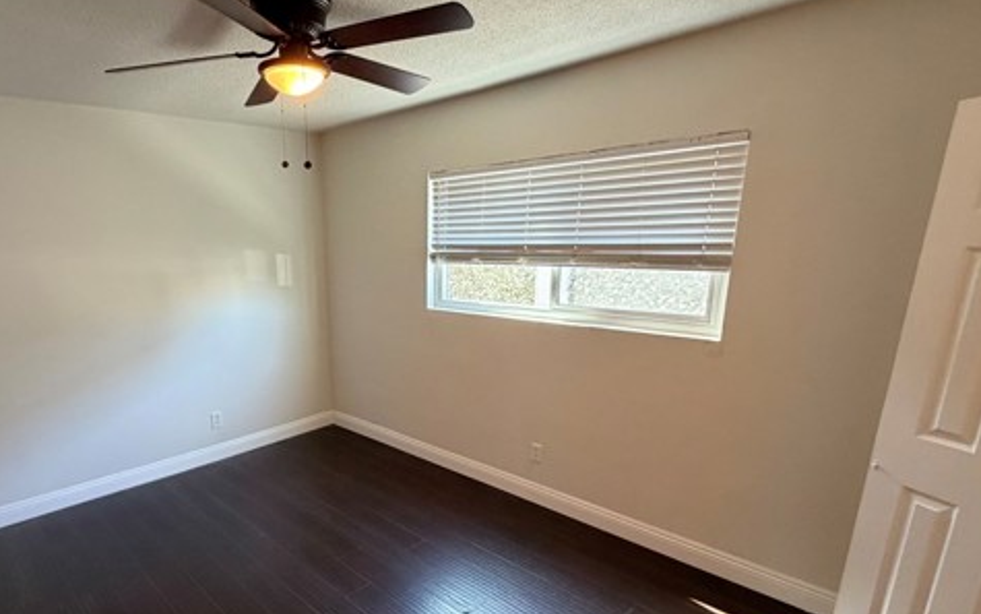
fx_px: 535
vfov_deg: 59.1
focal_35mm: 20
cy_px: 374
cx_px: 355
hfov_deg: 83.1
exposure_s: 1/60
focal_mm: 2.22
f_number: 2.2
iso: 320
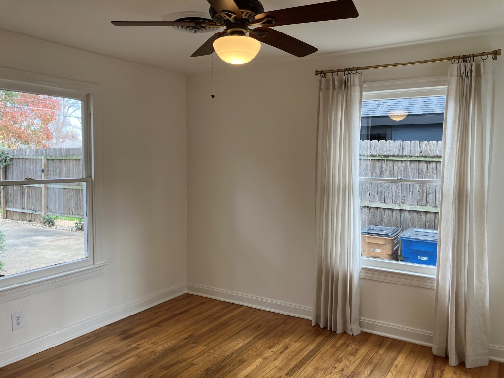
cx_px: 252
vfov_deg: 49.7
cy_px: 189
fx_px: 408
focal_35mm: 28
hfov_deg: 63.4
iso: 64
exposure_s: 1/121
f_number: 1.8
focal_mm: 3.99
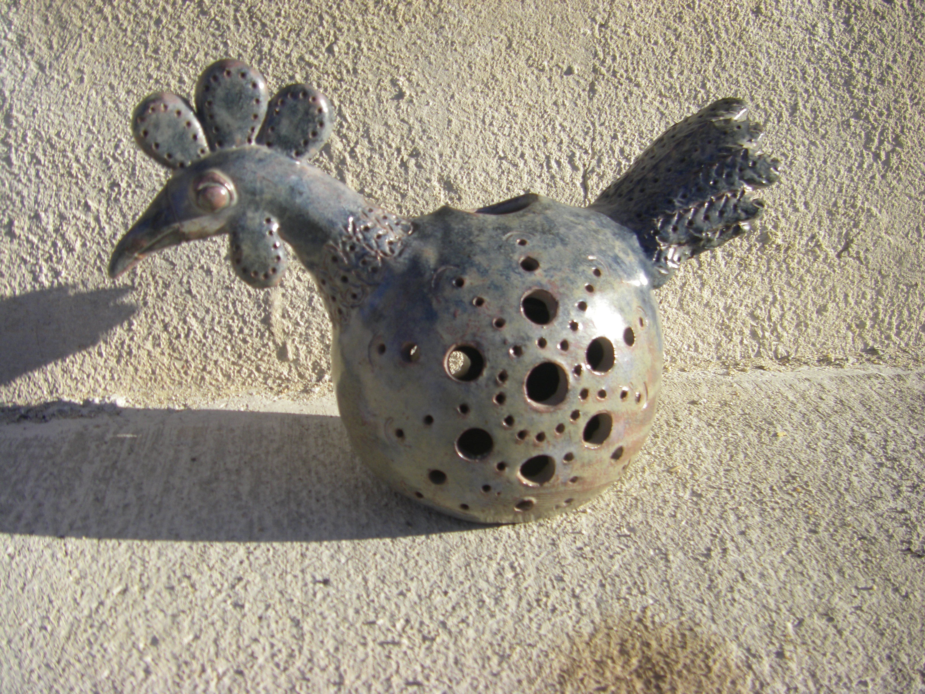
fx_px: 1015
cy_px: 347
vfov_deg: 37.7
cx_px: 462
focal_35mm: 38
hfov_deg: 49.0
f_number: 7
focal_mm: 6.3
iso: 64
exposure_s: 1/100
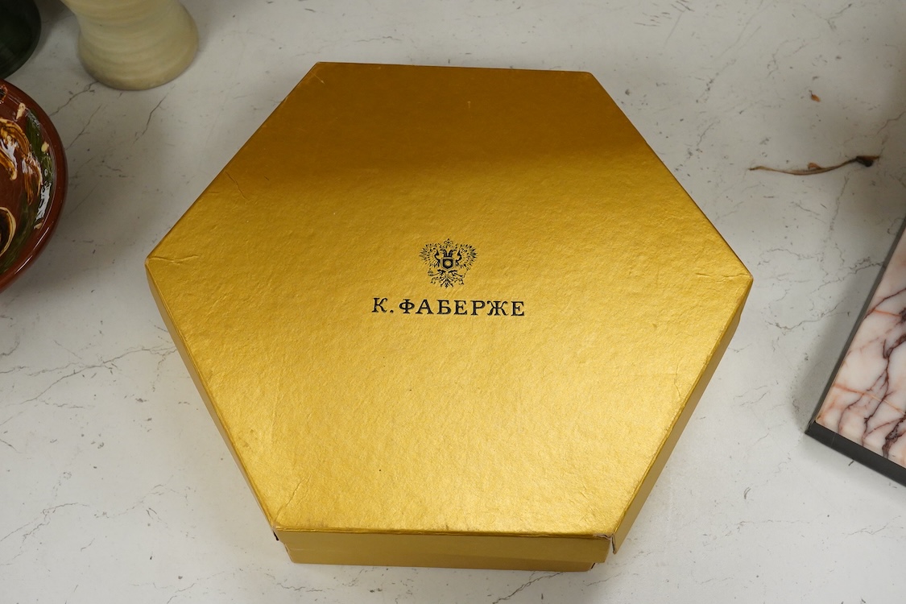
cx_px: 453
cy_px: 302
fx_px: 1132
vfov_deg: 29.9
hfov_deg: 43.6
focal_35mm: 45
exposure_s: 1/125
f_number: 13
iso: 2500
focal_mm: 30
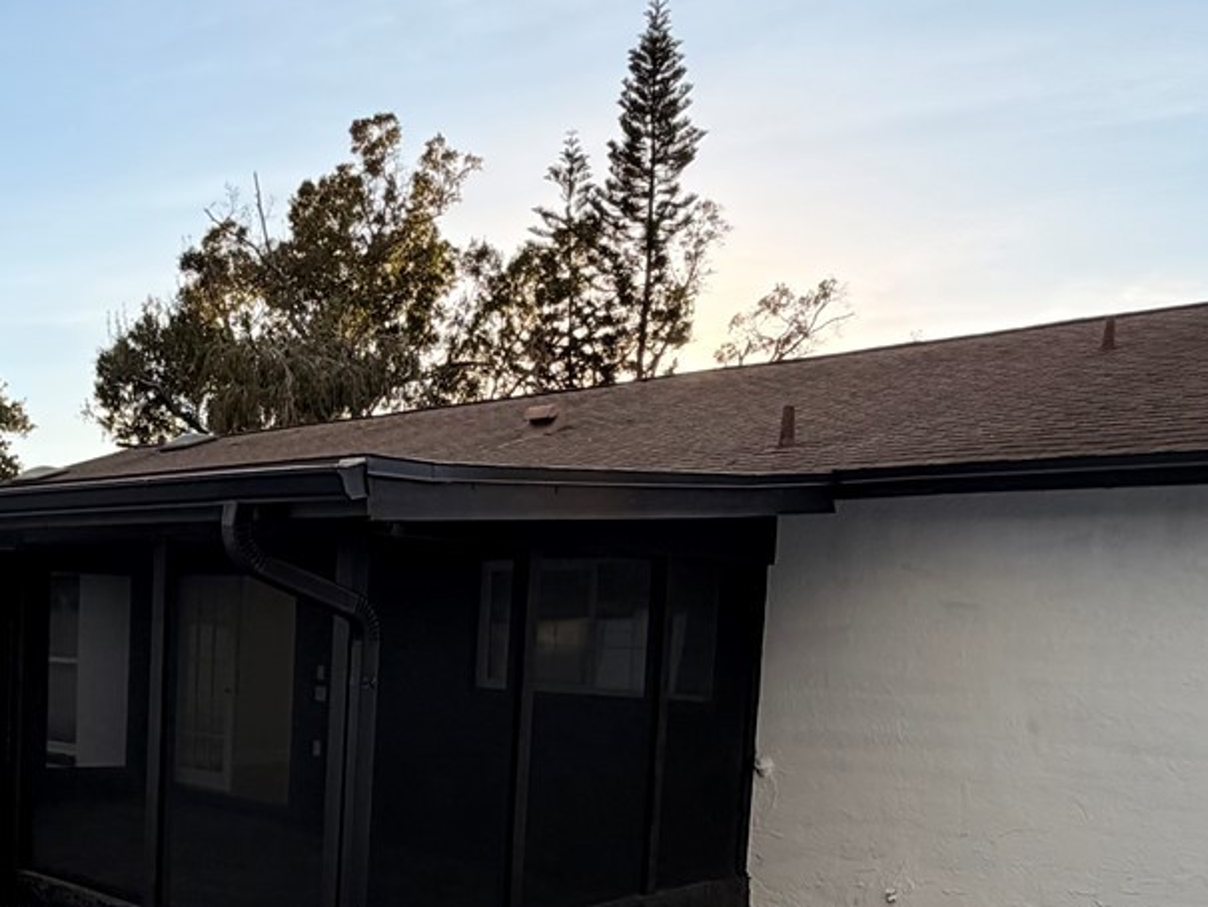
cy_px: 729
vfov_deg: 37.3
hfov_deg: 47.1
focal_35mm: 37
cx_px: 224
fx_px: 1291
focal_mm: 2.22
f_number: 2.2
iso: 40
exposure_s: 1/625
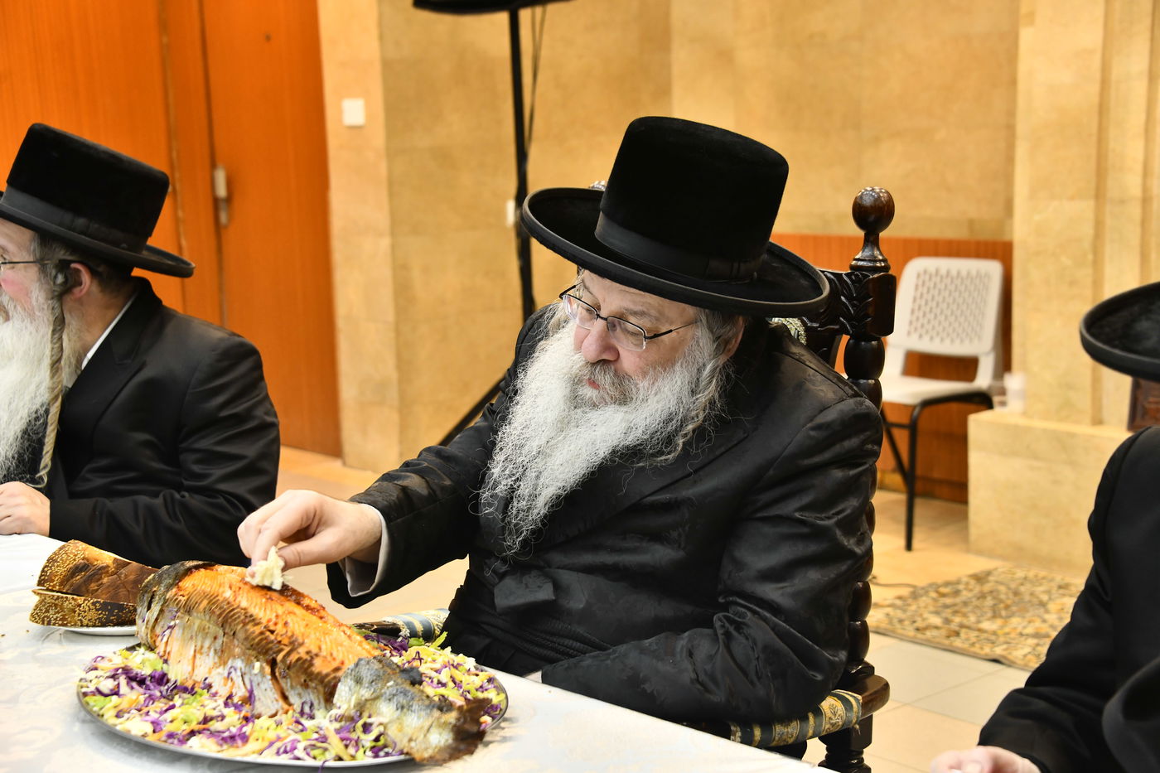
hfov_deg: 32.4
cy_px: 386
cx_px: 580
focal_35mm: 62
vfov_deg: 21.9
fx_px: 1997
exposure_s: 1/100
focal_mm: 62
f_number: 5.6
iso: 800
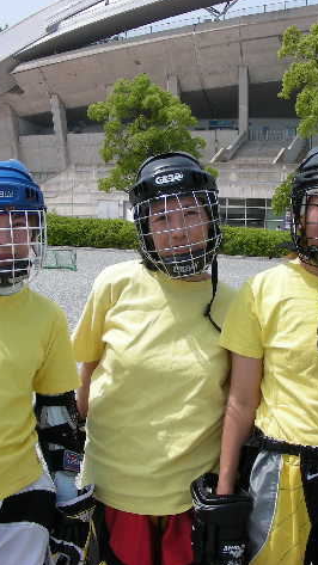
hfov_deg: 21.3
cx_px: 230
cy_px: 283
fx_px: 840
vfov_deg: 37.2
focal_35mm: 56
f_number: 4
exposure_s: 1/438
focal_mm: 6.3
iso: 50
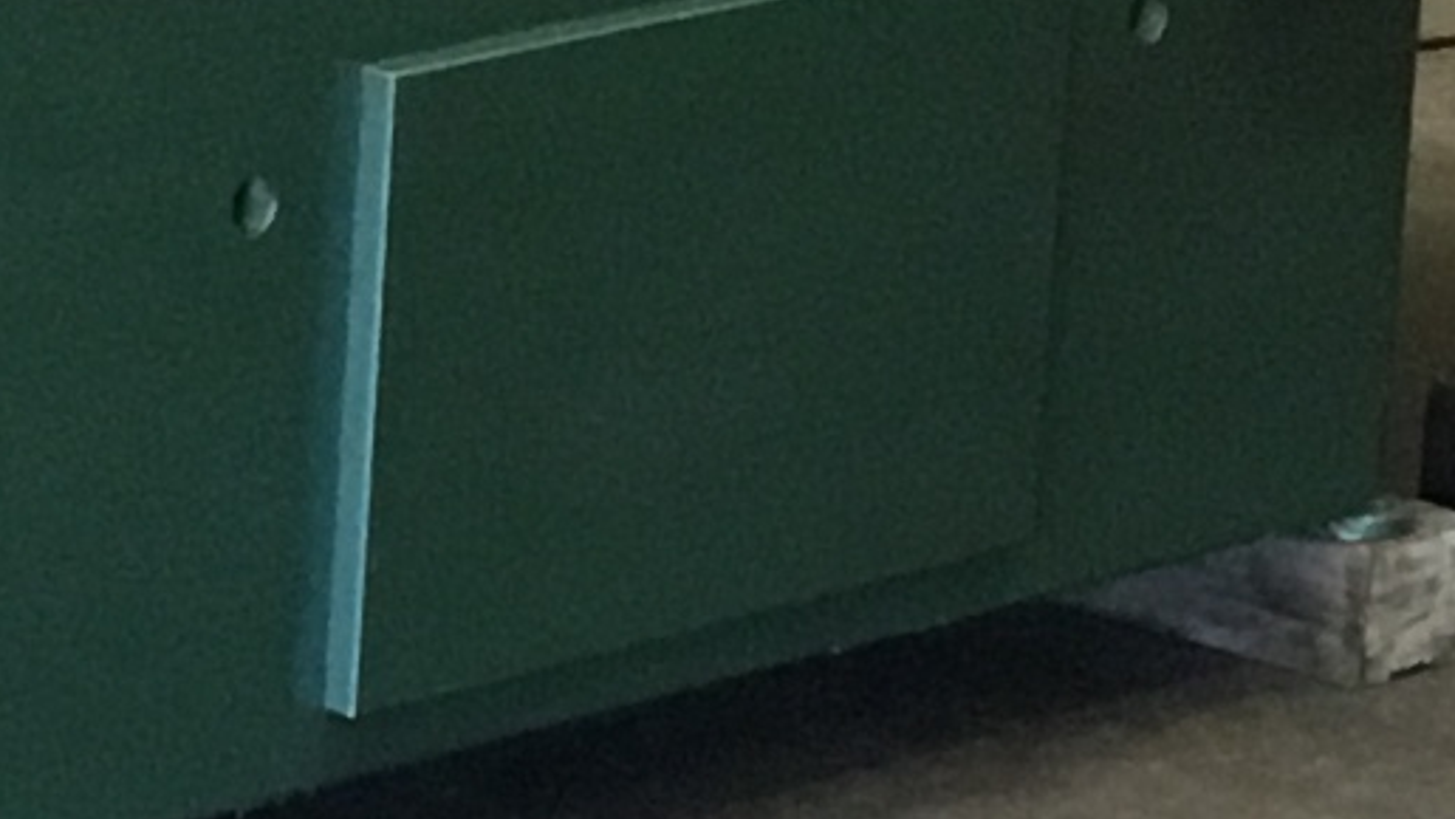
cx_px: -1099
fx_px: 8258
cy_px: -107
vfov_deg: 5.7
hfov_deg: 9.6
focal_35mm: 214
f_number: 2.4
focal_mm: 3.3
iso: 160
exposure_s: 1/33
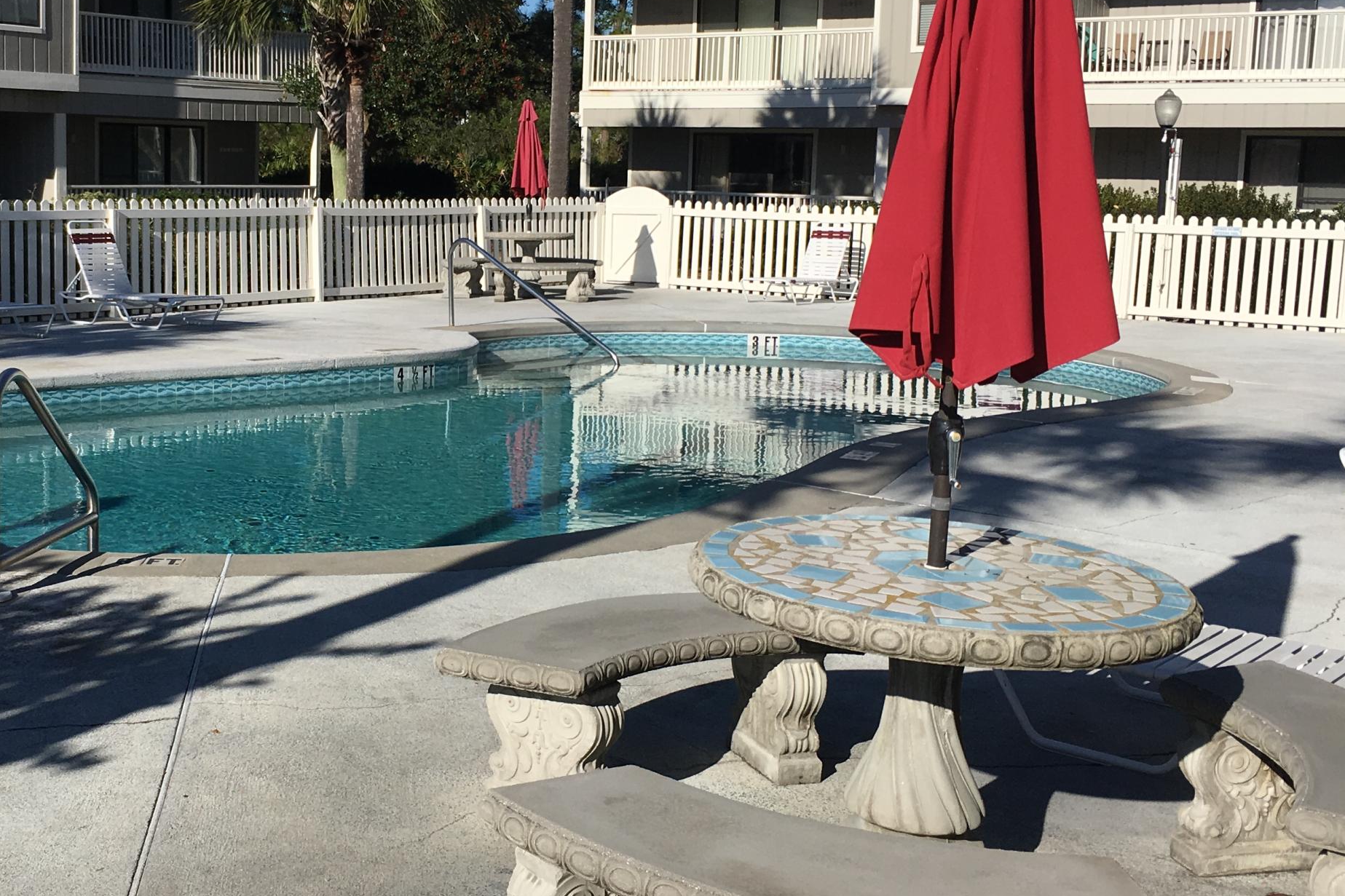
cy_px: 389
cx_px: 486
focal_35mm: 49
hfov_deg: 40.0
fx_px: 1830
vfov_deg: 27.5
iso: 25
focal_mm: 4.15
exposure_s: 1/2849
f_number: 2.2
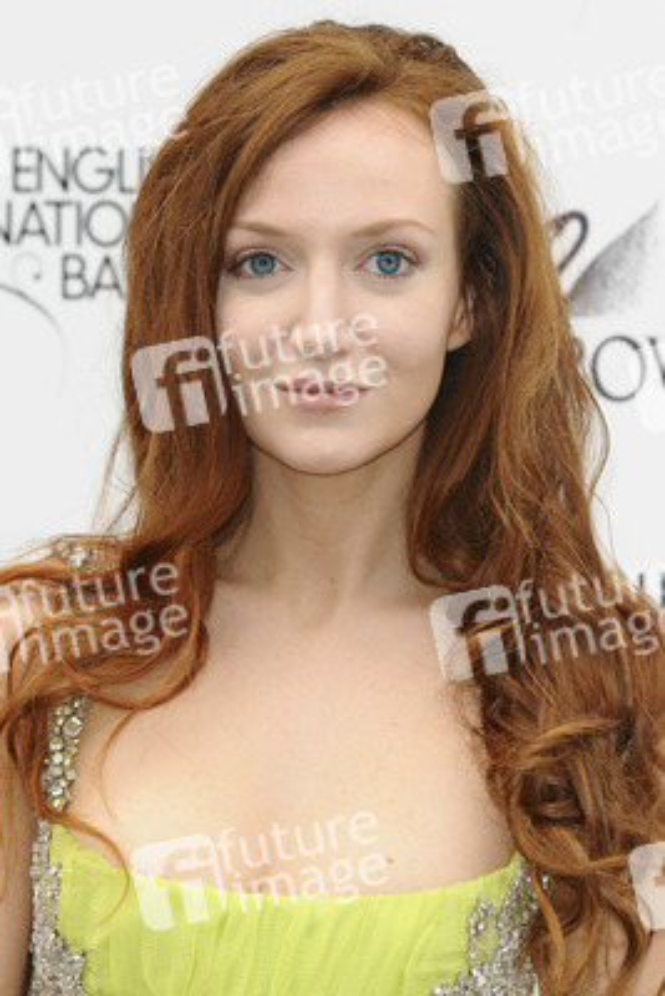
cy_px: 498
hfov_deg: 5.9
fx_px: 6436
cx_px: 332
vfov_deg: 8.9
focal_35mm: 232
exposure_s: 1/200
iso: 320
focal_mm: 155
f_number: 4.5
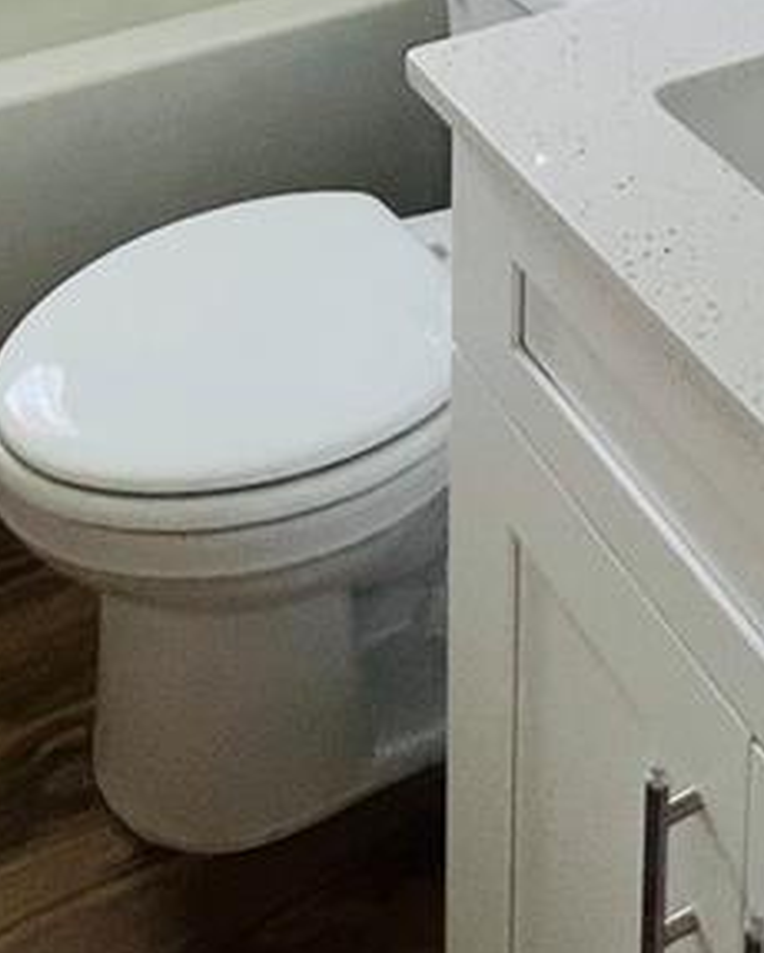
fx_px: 1496
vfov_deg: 25.0
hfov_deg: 28.6
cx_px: 299
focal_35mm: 53
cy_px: -545
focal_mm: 1.57
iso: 125
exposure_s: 1/99
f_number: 1.8
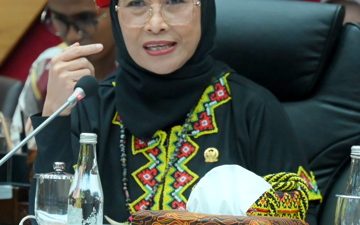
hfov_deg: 3.9
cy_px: 46
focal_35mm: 539
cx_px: 91
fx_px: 5288
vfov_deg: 2.4
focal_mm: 200
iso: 5000
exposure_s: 1/100
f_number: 6.3
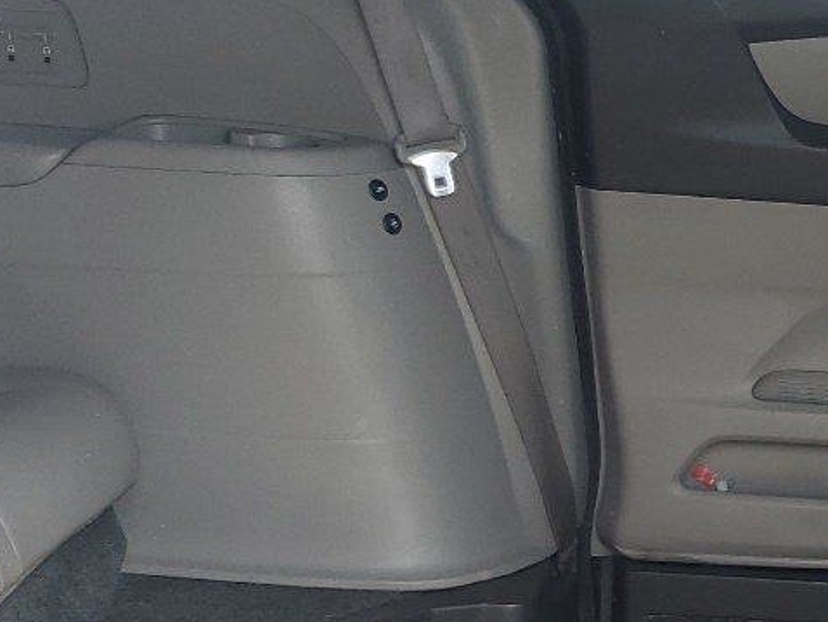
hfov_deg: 21.1
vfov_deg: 16.8
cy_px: 511
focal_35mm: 87
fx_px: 2082
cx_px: 974
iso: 50
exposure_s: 1/294
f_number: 1.5
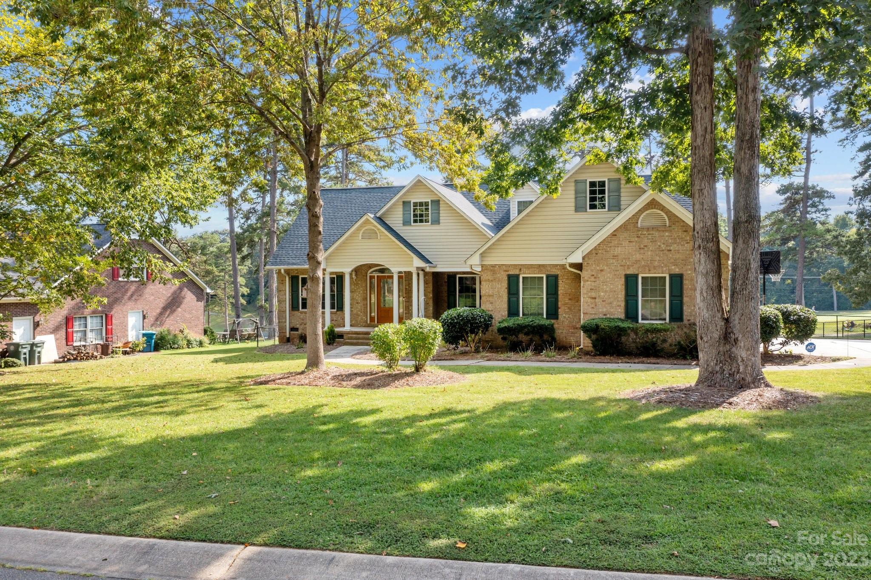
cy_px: 290
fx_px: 677
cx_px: 436
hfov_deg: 65.5
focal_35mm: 28
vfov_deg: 46.4
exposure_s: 1/200
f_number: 5
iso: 100
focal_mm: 10.26
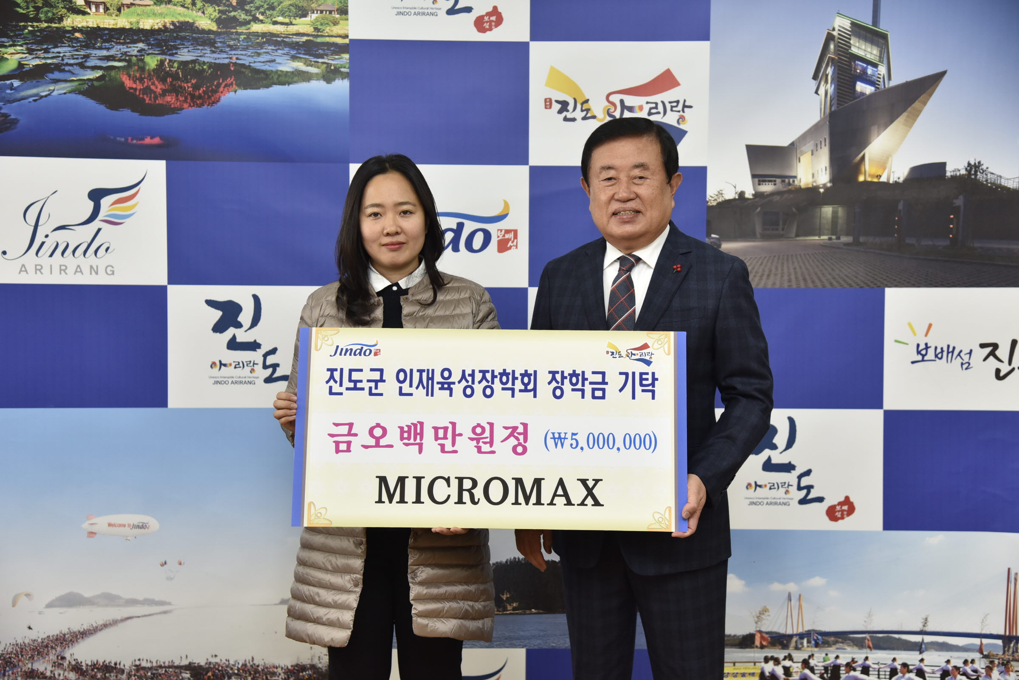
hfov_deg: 38.2
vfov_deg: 26.0
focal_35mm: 52
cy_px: 340
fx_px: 1472
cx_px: 510
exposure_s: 1/125
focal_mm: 52
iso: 800
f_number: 4.5
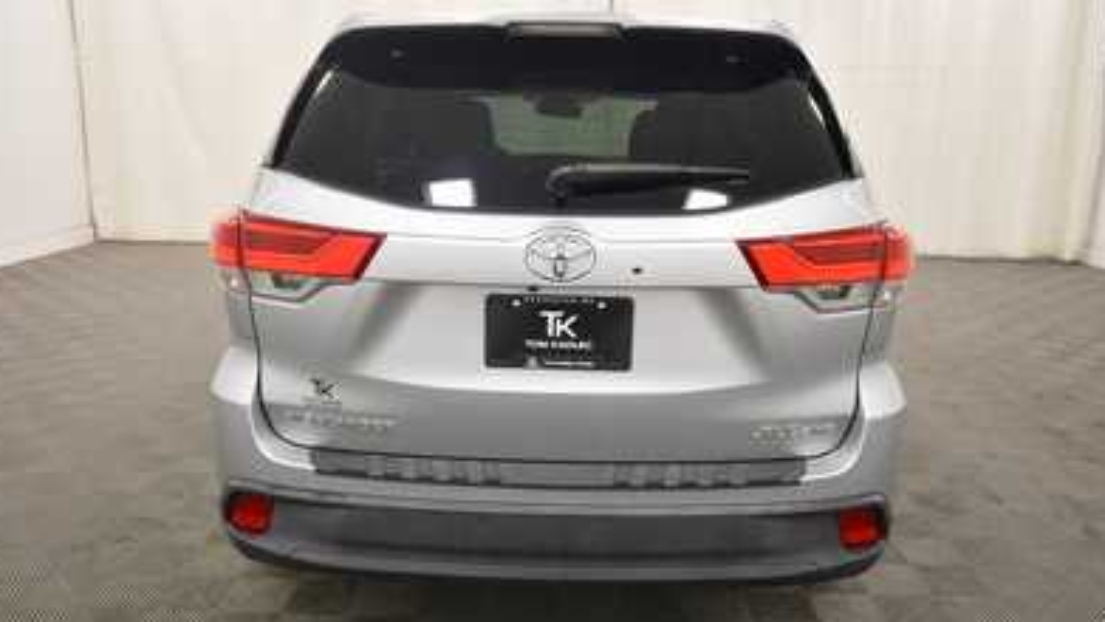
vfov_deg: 38.9
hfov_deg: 64.3
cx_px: 545
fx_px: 879
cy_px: 329
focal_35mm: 30
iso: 900
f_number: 5.6
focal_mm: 19
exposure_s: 1/125
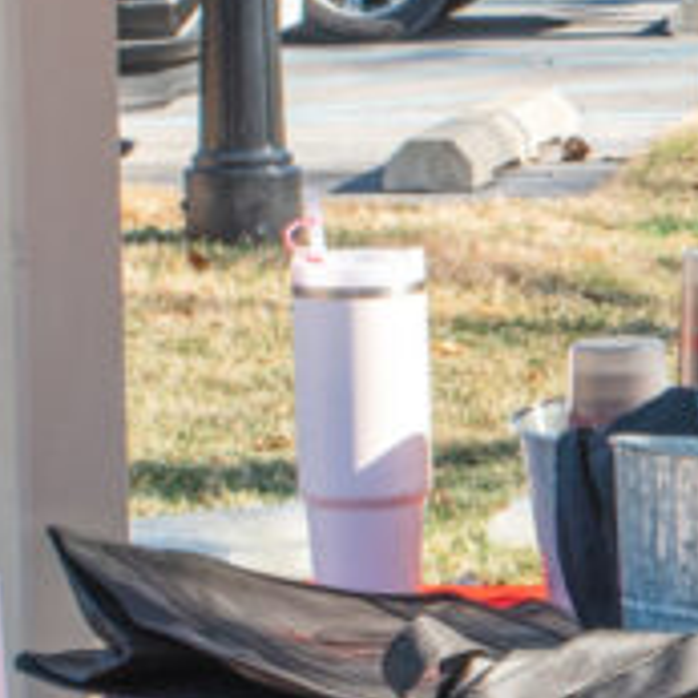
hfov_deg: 6.0
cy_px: 165
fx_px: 6547
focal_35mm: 287
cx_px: 1317
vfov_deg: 6.1
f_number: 9
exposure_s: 1/160
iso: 250
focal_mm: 38
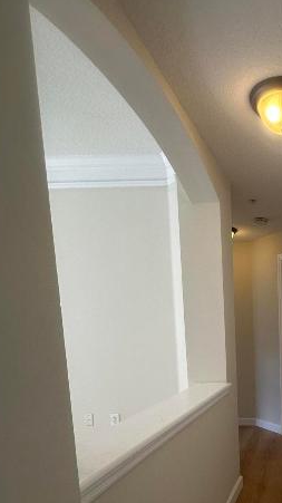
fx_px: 346
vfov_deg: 67.9
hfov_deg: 37.5
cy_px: 370
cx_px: 305
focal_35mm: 26
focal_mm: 2.22
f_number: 2.2
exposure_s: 1/120
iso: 100
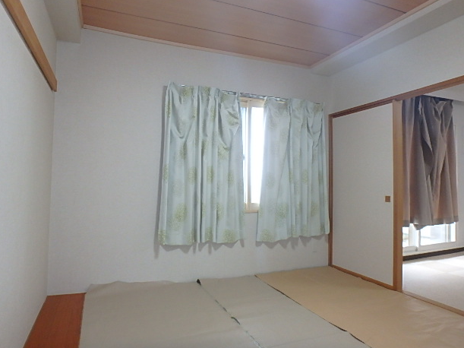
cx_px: 226
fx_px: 295
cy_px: 179
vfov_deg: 61.1
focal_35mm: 22
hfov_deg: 76.4
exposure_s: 1/30
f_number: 3.5
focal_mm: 3.7
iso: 320
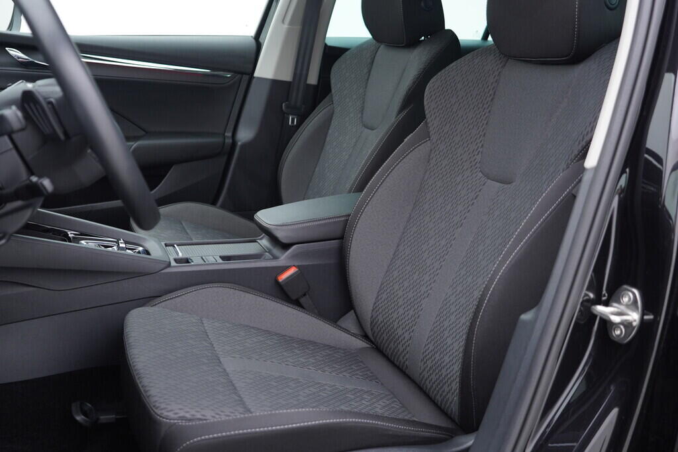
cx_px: 339
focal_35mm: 36
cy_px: 226
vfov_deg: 36.9
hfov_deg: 53.1
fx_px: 678
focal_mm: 24
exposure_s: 1/40
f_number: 2.8
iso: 200
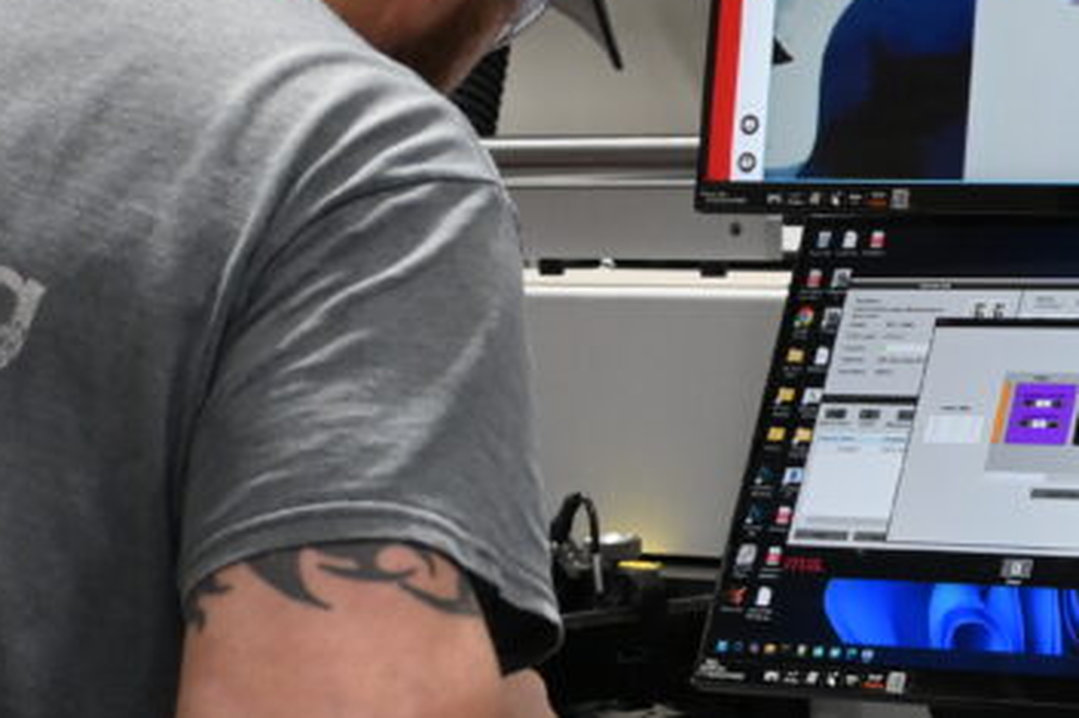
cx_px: 1342
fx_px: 3745
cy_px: 241
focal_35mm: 125
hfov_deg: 15.7
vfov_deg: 10.9
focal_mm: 28
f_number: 4.5
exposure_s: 1/125
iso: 1100
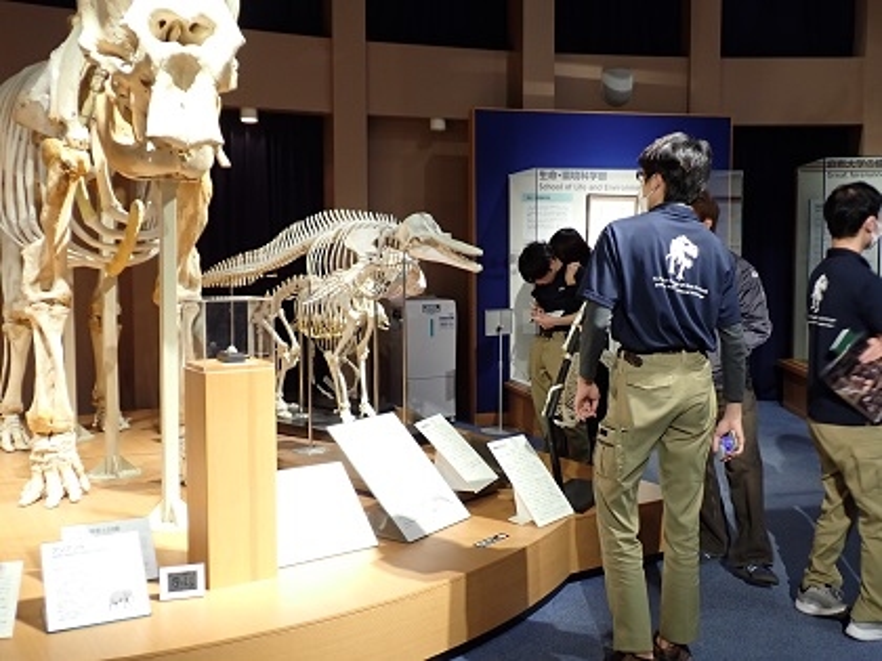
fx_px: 917
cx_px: 441
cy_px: 330
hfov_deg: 51.4
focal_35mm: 36
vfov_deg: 39.7
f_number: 2.5
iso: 250
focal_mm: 6.37
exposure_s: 1/40
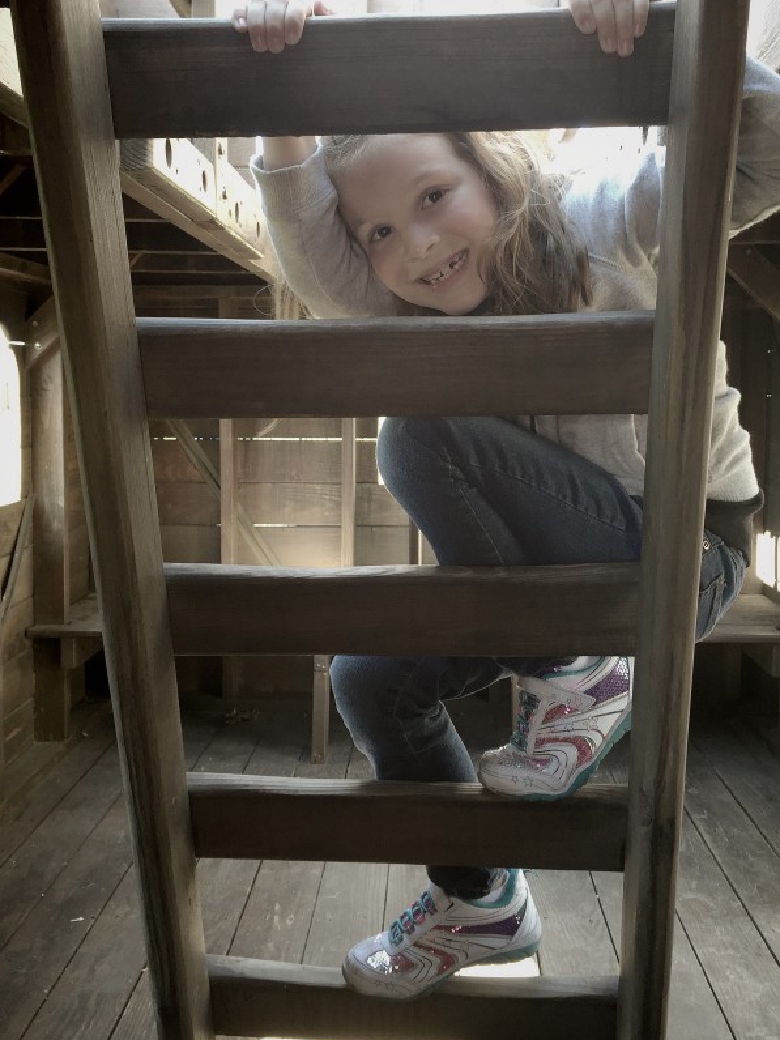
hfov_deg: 41.8
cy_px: 464
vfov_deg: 53.8
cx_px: 395
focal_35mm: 34
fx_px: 1021
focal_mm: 4.15
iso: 40
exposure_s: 1/30
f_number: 2.2
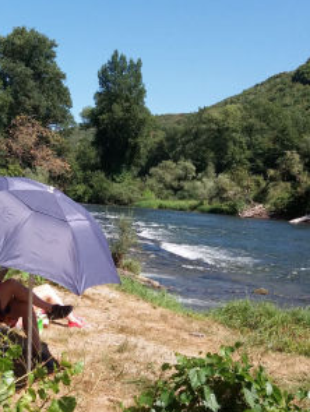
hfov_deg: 26.7
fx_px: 643
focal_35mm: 54
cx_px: 71
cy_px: 202
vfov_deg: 35.5
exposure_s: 1/1115
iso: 64
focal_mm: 3.7
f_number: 1.9
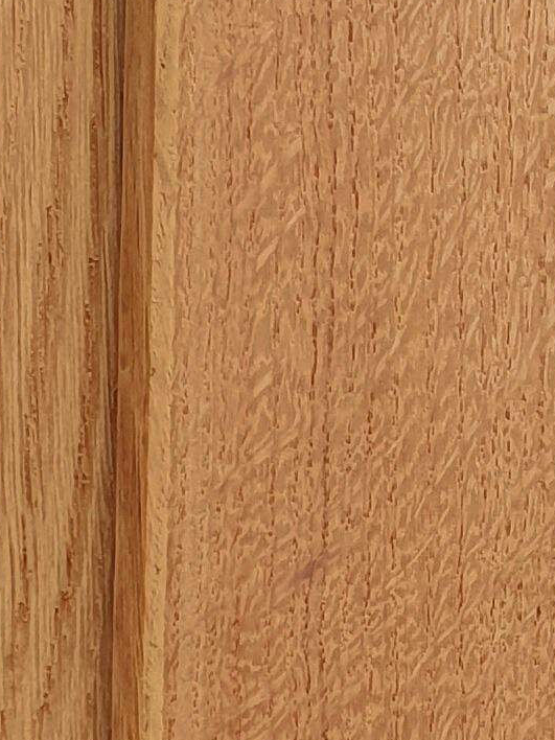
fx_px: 3164
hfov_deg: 9.3
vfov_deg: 13.3
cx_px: 1181
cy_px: 254
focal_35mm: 148
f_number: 2.4
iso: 50
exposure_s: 1/120
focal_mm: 4.32
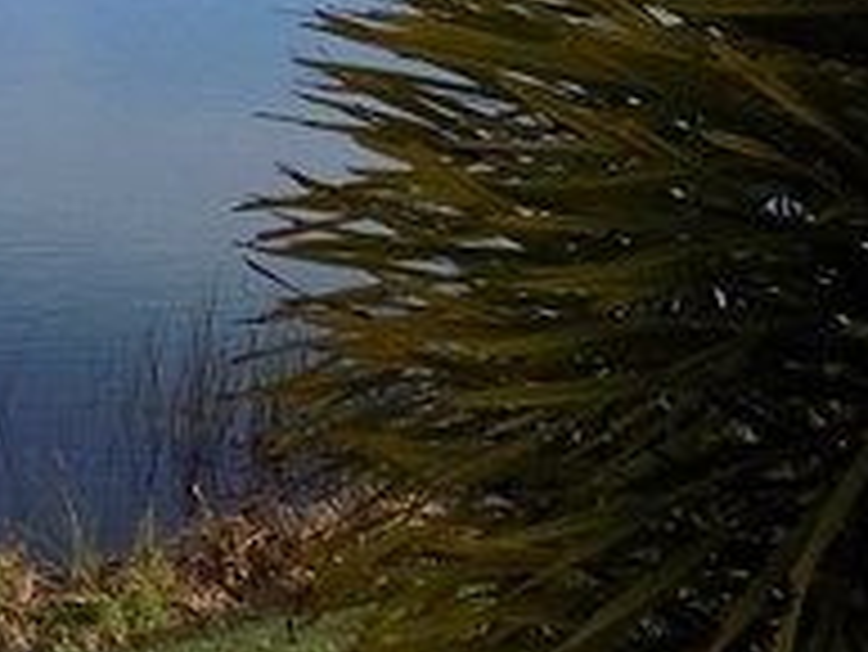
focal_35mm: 122
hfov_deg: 13.6
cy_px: -130
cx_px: -913
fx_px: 3061
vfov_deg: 11.9
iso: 80
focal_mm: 4
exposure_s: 1/640
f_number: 3.1
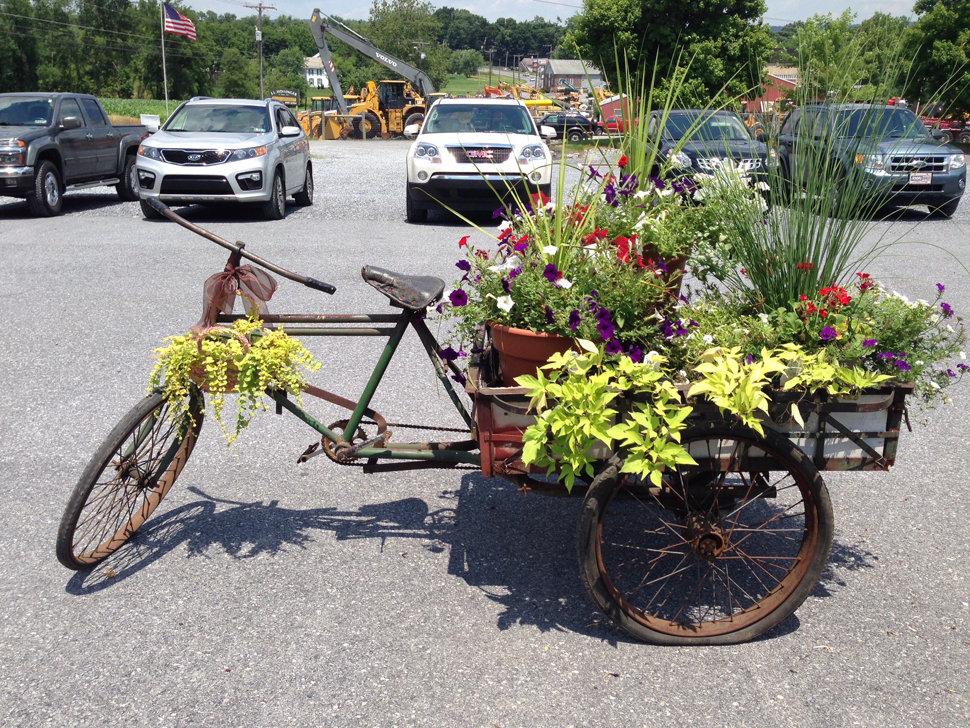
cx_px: 485
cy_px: 364
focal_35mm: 33
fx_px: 925
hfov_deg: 55.4
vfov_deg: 42.9
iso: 50
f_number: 2.4
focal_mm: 4.13
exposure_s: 1/1391
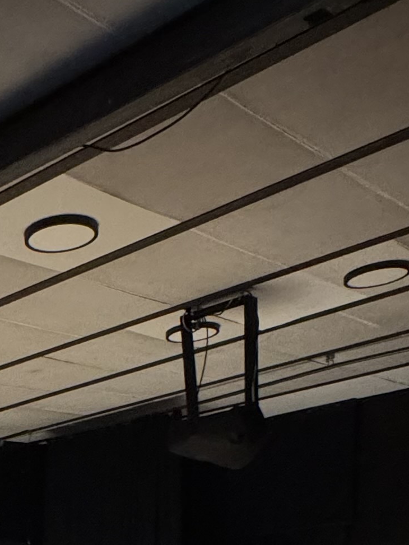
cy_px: 720
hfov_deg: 23.5
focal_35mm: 58
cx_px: -55
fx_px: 914
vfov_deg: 27.4
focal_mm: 2.22
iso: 500
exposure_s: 1/60
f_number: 2.2
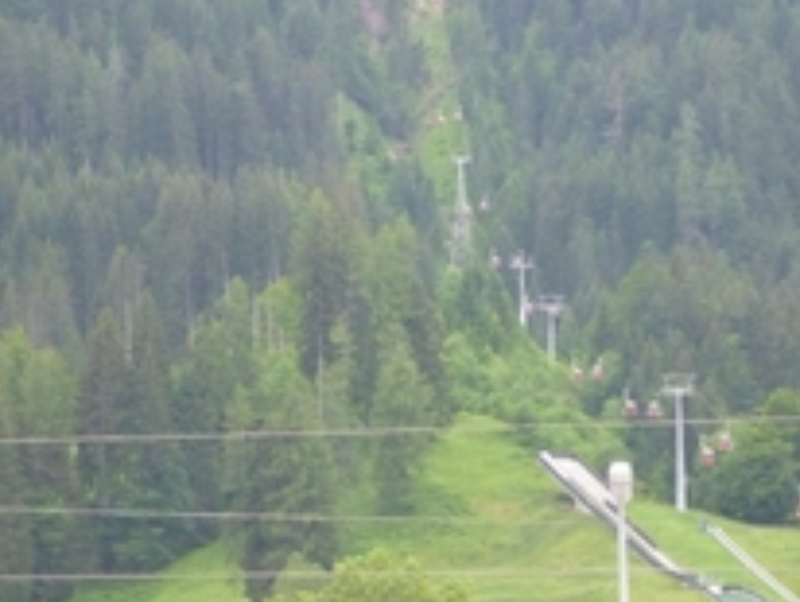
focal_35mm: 252
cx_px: 435
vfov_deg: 5.9
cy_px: 101
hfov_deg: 7.8
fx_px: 5831
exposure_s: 1/100
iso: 400
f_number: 5.9
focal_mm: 22.8
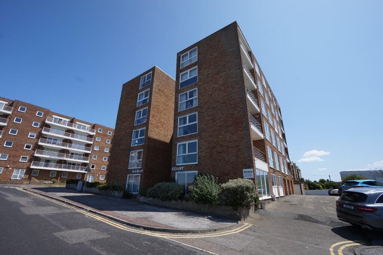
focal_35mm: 15
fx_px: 160
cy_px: 128
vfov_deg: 77.3
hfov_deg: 100.4
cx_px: 192
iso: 100
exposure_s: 1/125
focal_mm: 10
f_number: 11
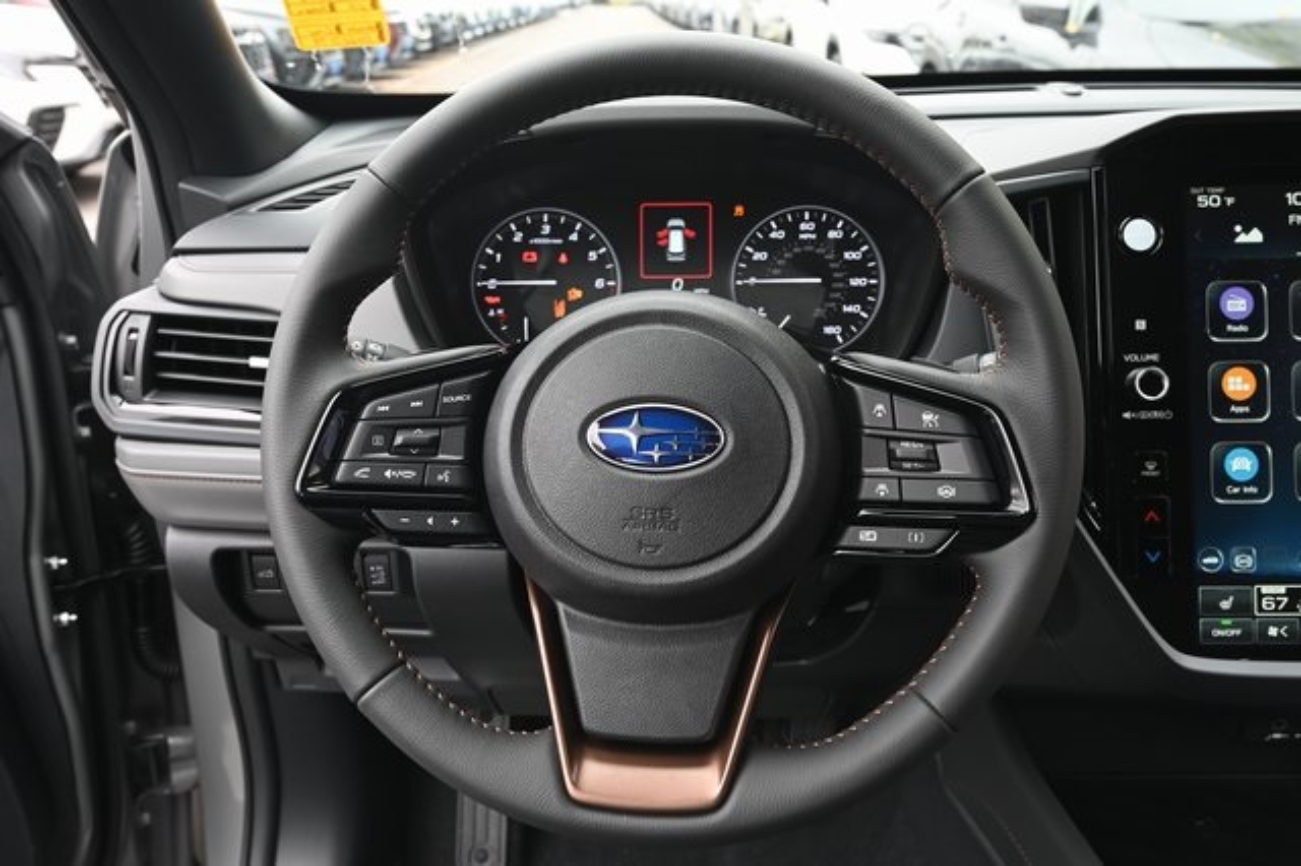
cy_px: 433
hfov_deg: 63.7
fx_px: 1047
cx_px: 650
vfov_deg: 44.9
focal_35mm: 29
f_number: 9
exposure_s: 1/30
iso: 640
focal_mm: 29
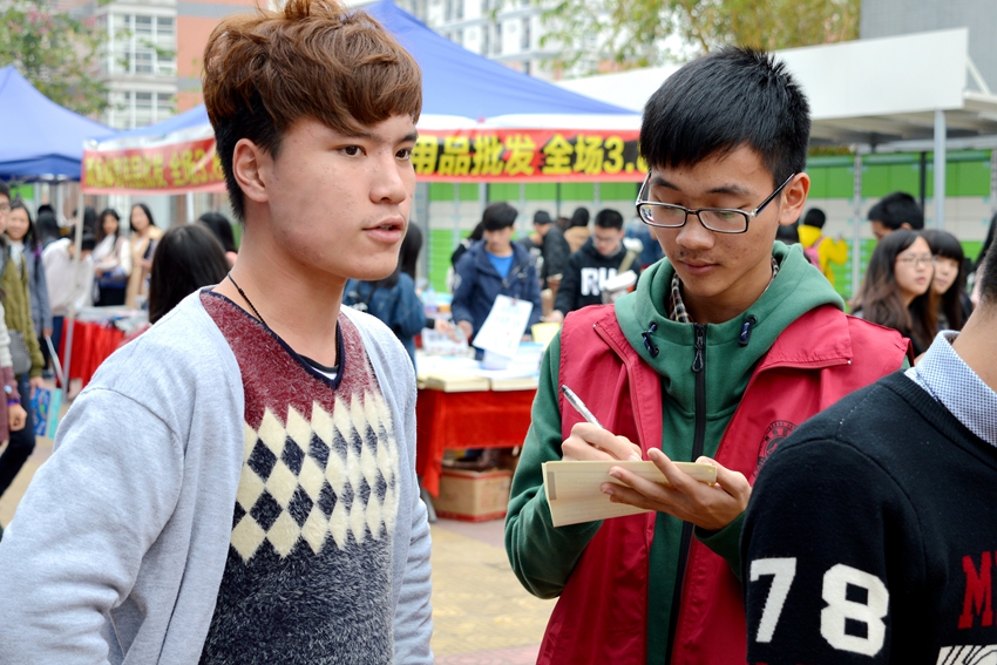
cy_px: 332
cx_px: 498
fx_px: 1745
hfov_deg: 31.9
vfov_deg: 21.6
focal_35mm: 63
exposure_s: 1/125
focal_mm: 42
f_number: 5.6
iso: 200
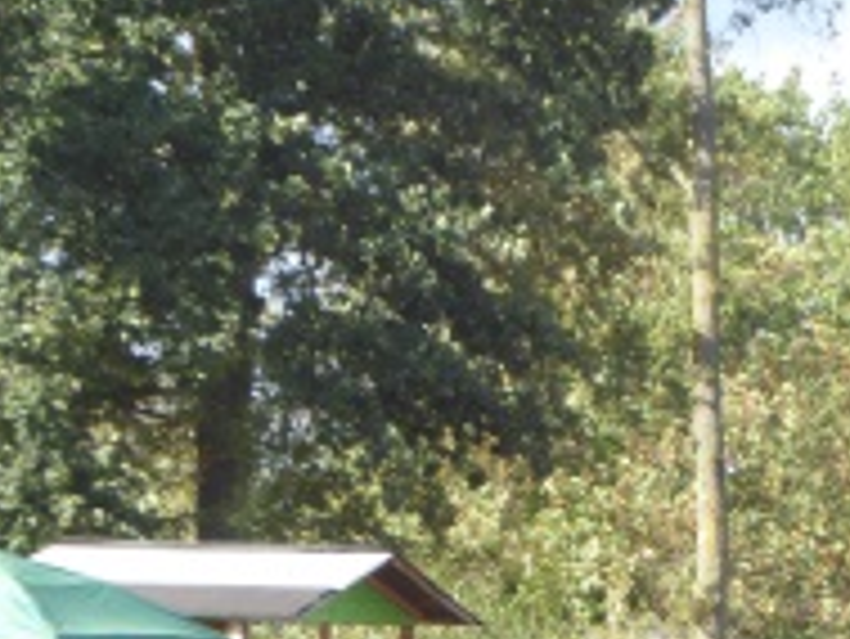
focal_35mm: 274
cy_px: 652
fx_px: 6732
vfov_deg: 5.4
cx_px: 792
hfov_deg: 7.2
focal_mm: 20.6
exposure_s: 1/100
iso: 80
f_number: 5.1
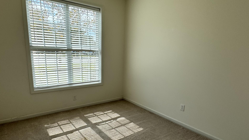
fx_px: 145
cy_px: 81
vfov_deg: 51.3
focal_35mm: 22
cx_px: 121
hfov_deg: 81.2
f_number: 2.2
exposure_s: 1/397
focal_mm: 2.22
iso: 40
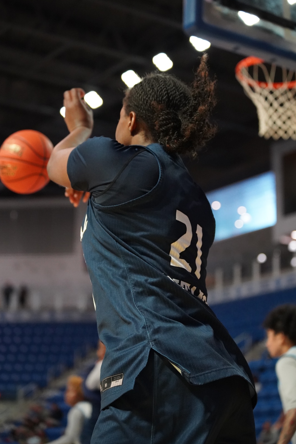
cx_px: 148
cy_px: 222
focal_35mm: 71
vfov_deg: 28.5
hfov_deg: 19.2
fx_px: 875
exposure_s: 1/800
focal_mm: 70
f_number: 4
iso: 10000
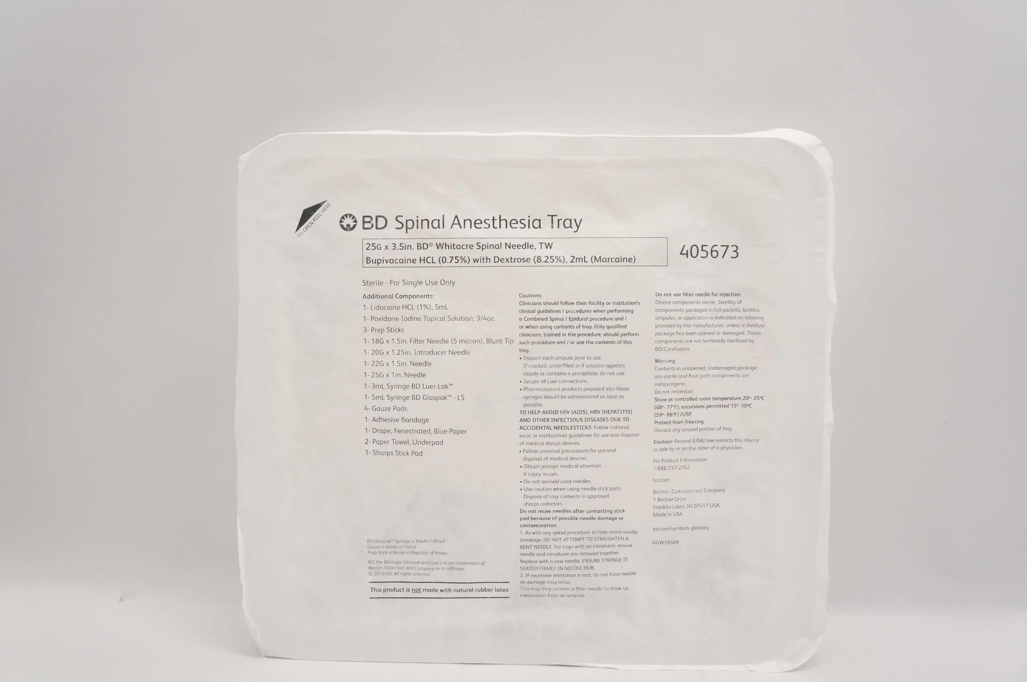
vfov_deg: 43.5
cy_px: 341
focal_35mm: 30
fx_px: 855
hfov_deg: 62.0
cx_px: 514
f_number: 6.3
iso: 800
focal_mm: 20
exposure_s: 1/160
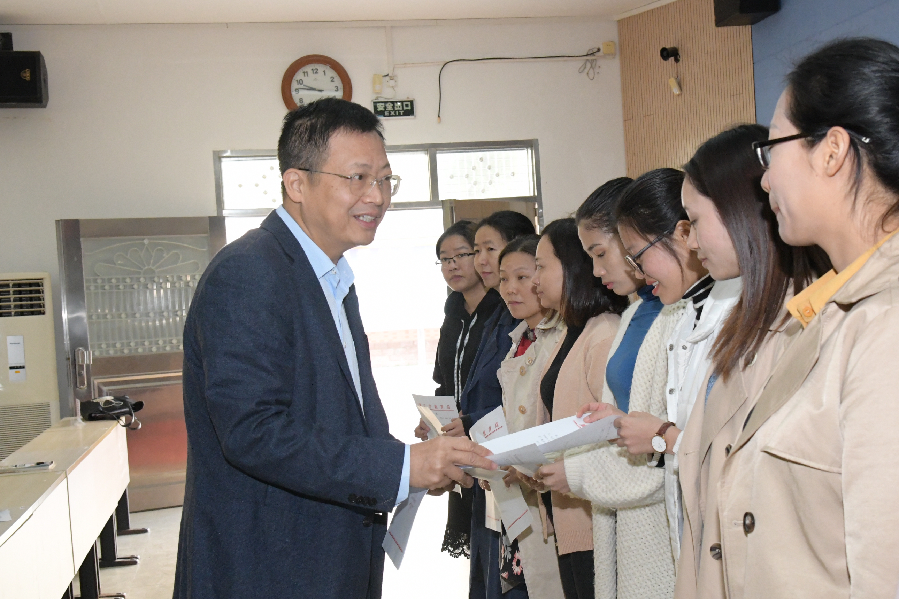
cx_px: 532
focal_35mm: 56
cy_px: 334
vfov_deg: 24.2
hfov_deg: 35.5
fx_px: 1398
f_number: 8
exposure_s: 1/125
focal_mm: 35
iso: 5000
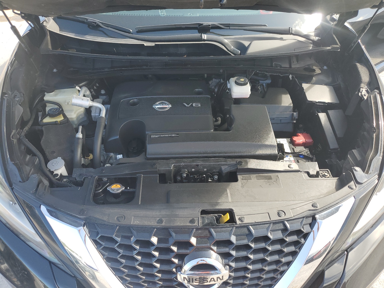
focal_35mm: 26
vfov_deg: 53.1
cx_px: 192
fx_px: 288
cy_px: 144
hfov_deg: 67.3
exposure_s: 1/370
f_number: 1.5
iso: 50
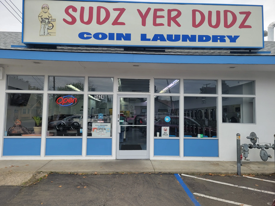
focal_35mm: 26
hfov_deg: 67.3
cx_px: 138
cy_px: 103
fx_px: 207
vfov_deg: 53.1
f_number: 1.8
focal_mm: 5.4
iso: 40
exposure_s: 1/575
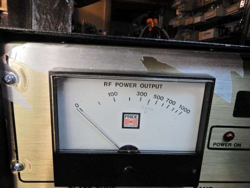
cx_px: 125
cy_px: 94
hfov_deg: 71.6
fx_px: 173
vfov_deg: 56.8
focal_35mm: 24
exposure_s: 1/30
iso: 200
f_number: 6.3
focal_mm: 4.3
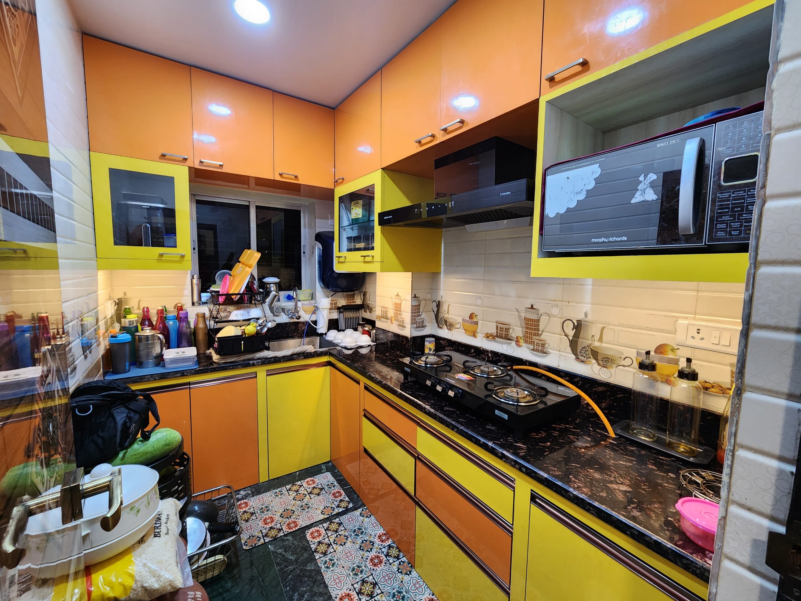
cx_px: 400
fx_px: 301
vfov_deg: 89.9
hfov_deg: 106.2
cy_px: 300
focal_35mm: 13
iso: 250
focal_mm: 2.2
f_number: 2.2
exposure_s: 1/50
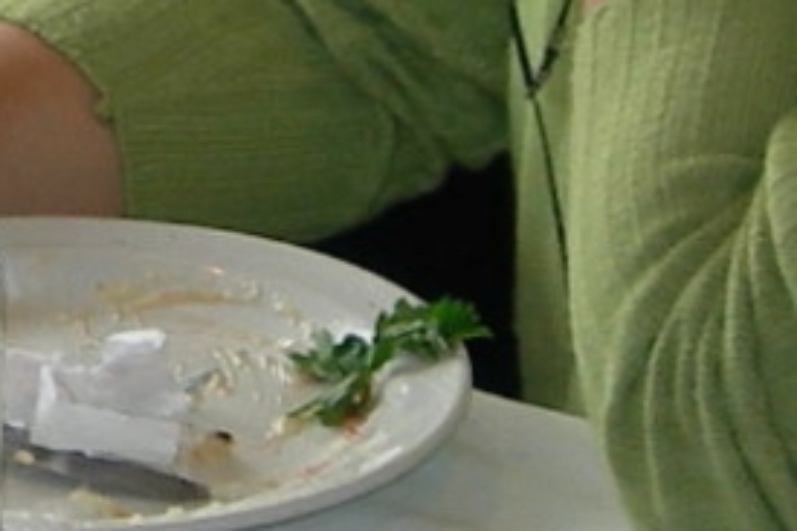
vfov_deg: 4.8
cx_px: -149
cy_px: -229
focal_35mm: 286
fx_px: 6328
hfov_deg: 7.2
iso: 50
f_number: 2.8
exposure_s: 1/30
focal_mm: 7.8
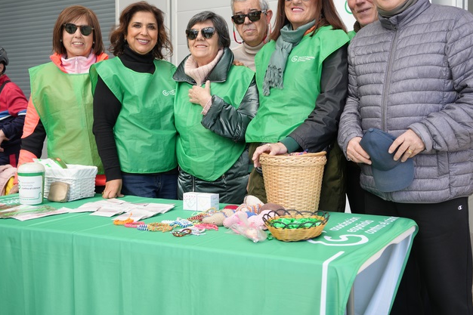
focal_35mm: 46
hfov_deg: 42.7
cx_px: 223
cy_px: 120
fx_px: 604
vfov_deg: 29.1
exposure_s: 1/320
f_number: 4.5
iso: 100
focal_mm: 36
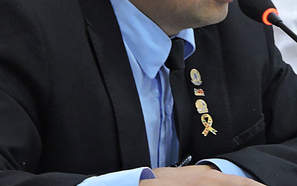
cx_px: 183
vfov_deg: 2.4
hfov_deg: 3.9
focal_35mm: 540
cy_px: 58
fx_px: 4371
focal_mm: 40.1
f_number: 4.6
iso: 800
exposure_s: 1/25
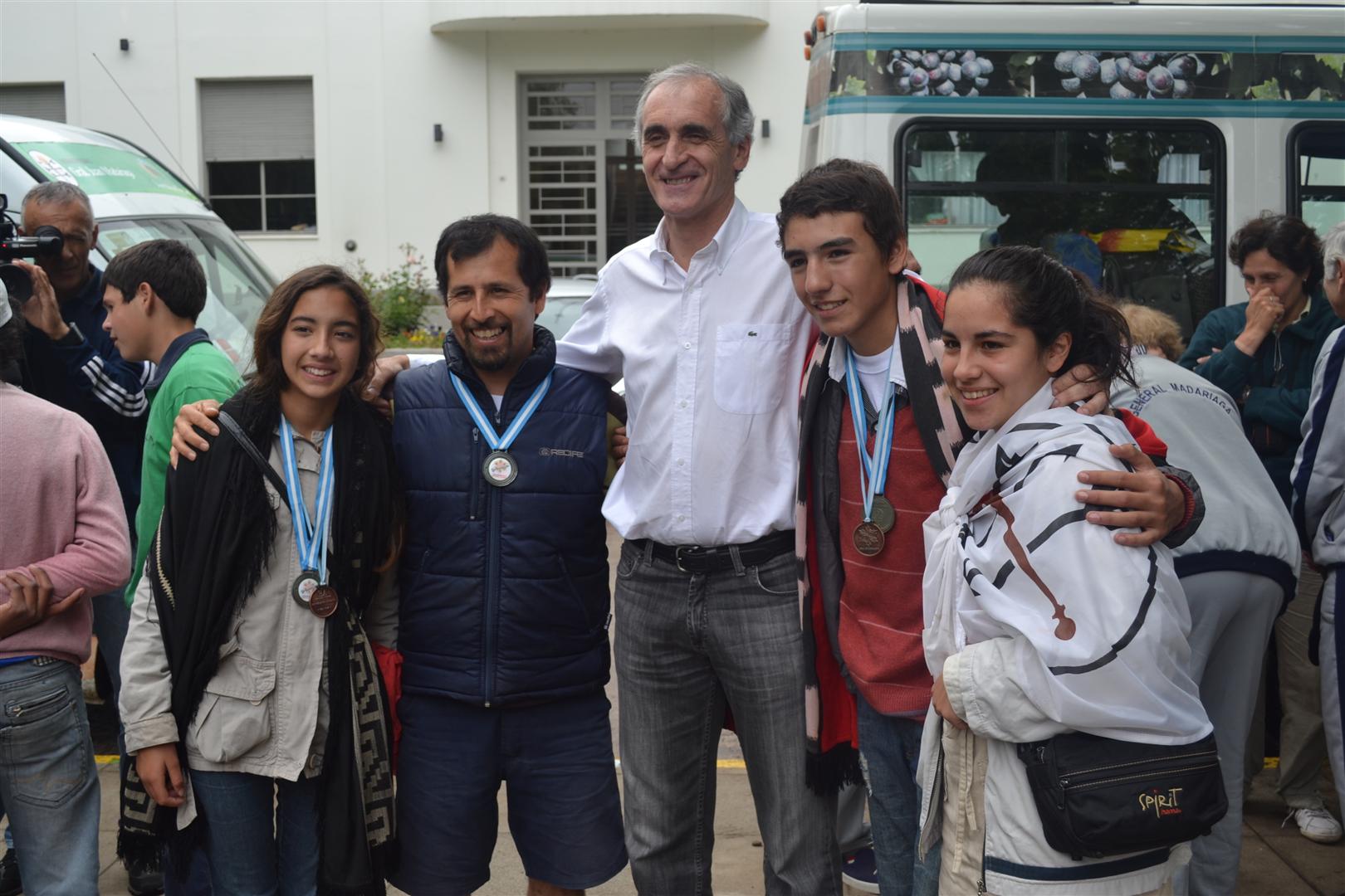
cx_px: 672
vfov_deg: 34.2
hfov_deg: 49.6
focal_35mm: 39
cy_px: 448
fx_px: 1457
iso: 100
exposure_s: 1/160
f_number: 6.3
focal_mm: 26
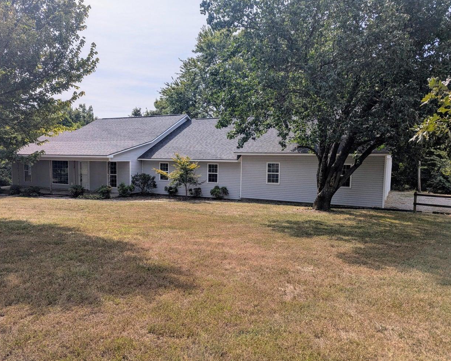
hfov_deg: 65.9
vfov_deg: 54.9
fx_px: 347
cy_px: 183
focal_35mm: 26
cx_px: 210
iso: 48
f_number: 1.85
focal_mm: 6.81
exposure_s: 1/3333
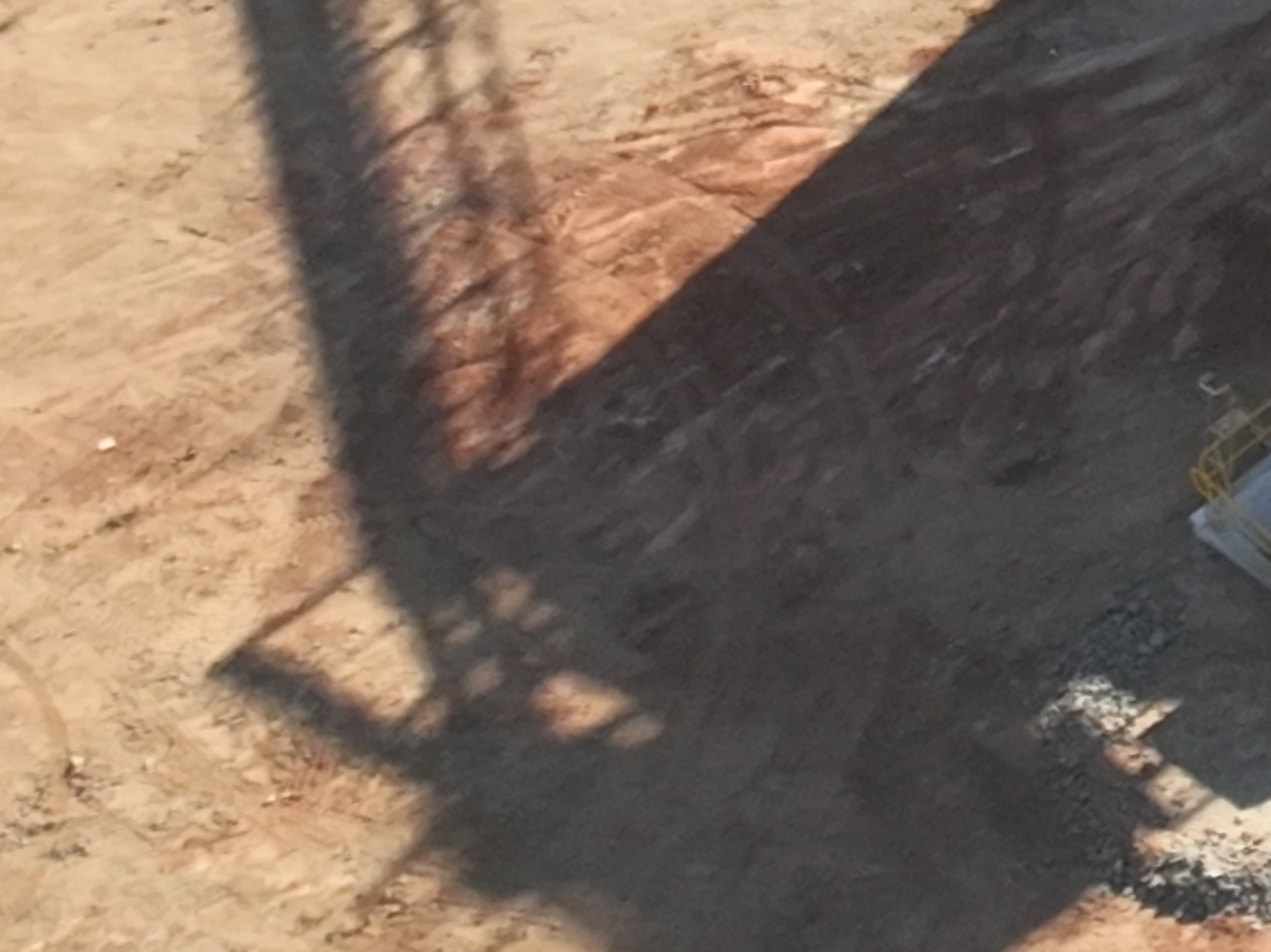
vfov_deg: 7.6
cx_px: 4186
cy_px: -1611
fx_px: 6495
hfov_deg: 8.6
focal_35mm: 177
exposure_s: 1/400
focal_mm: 12.29
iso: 180
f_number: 2.8
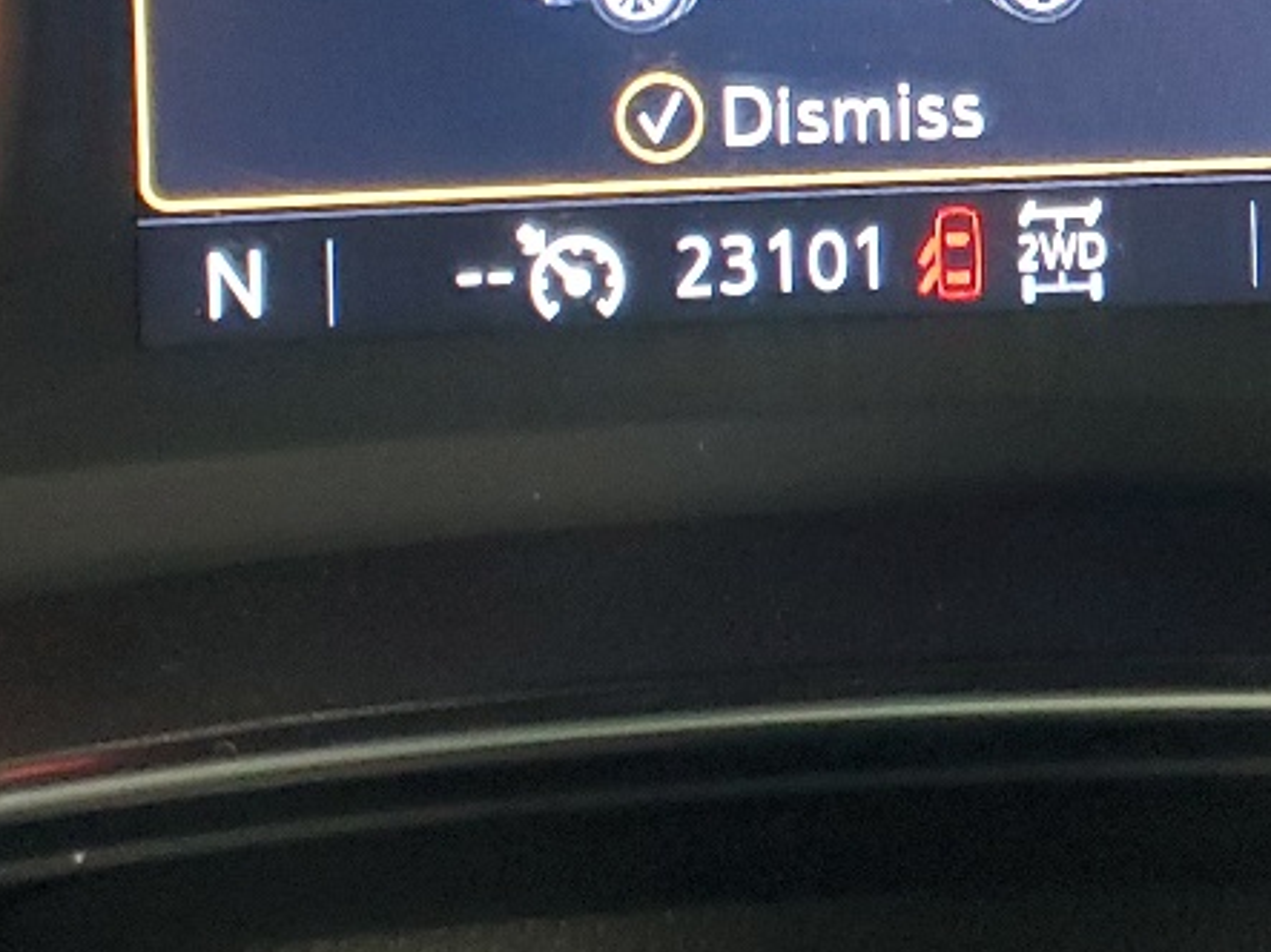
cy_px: -100
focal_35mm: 94
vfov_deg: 15.3
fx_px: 3450
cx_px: 757
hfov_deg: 20.8
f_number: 1.5
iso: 346
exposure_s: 1/30
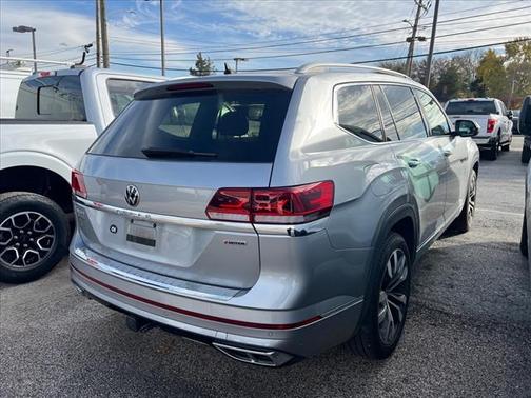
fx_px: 399
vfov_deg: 53.1
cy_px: 199
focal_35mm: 26
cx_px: 266
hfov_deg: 67.3
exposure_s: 1/1669
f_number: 1.5
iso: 50
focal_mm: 5.7
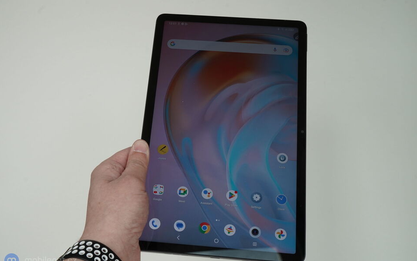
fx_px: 443
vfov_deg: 32.8
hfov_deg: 50.4
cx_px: 209
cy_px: 134
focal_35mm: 39
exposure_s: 1/160
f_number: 10
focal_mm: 38
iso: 1000
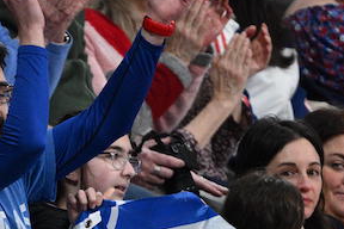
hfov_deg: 0.7
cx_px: -23
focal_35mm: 3126
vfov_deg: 0.4
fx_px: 29868
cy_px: 321
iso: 2000
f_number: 4
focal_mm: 600
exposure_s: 1/1000
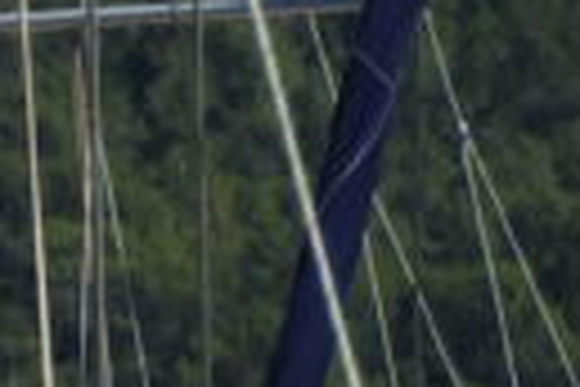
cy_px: 1580
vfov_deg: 0.5
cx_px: -1403
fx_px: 47991
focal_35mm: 2979
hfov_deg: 0.7
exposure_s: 1/800
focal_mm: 64.5
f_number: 5.6
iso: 100
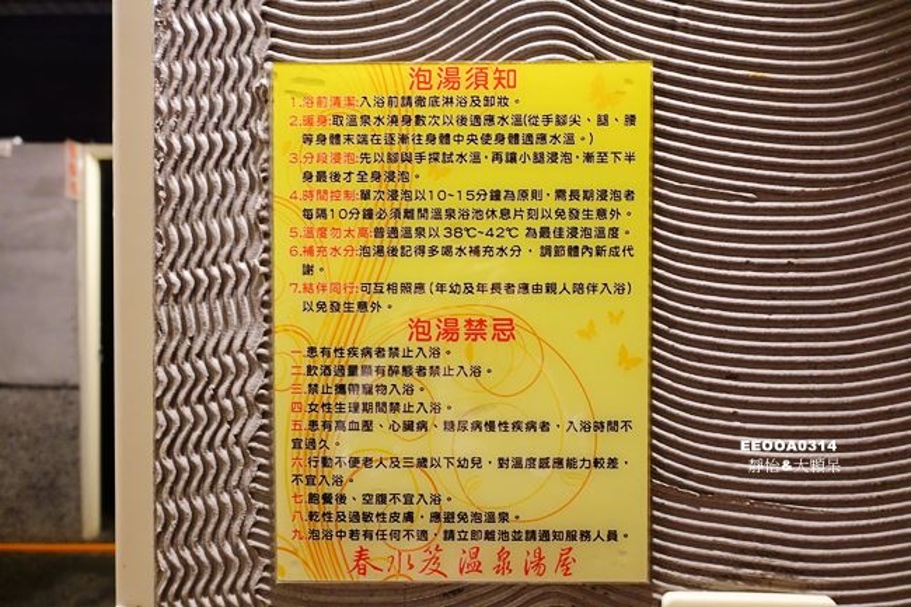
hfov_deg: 73.8
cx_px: 456
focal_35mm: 24
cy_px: 304
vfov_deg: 53.1
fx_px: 607
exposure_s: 1/20
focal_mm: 8.8
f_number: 1.8
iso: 800
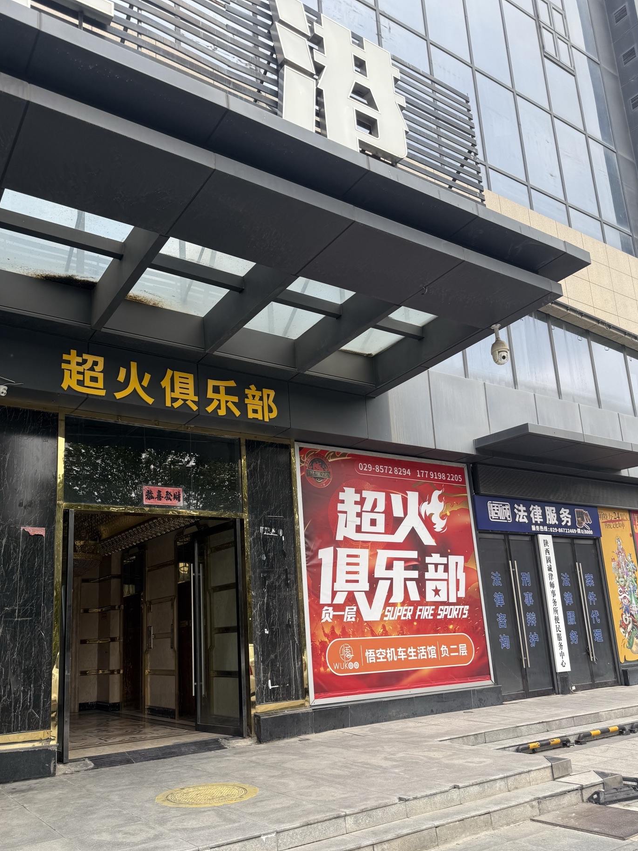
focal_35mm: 27
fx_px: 664
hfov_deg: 51.2
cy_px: 478
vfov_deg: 65.1
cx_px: 283
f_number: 1.78
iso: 80
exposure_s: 1/765
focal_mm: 6.76
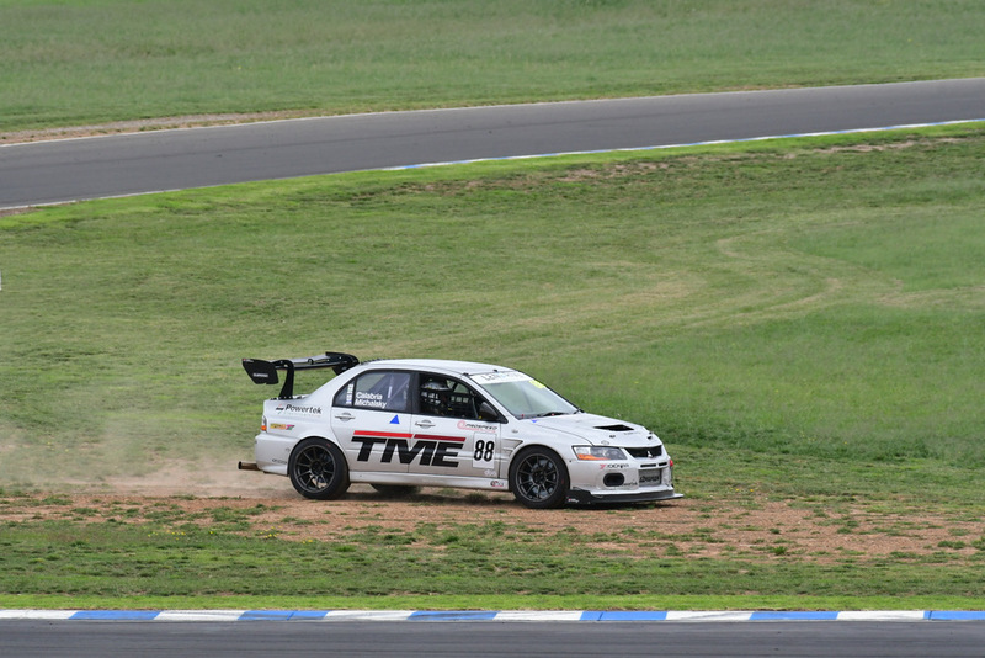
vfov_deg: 1.8
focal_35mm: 750
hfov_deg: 2.7
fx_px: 20527
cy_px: 329
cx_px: 492
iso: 800
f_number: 11
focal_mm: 500
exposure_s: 1/640
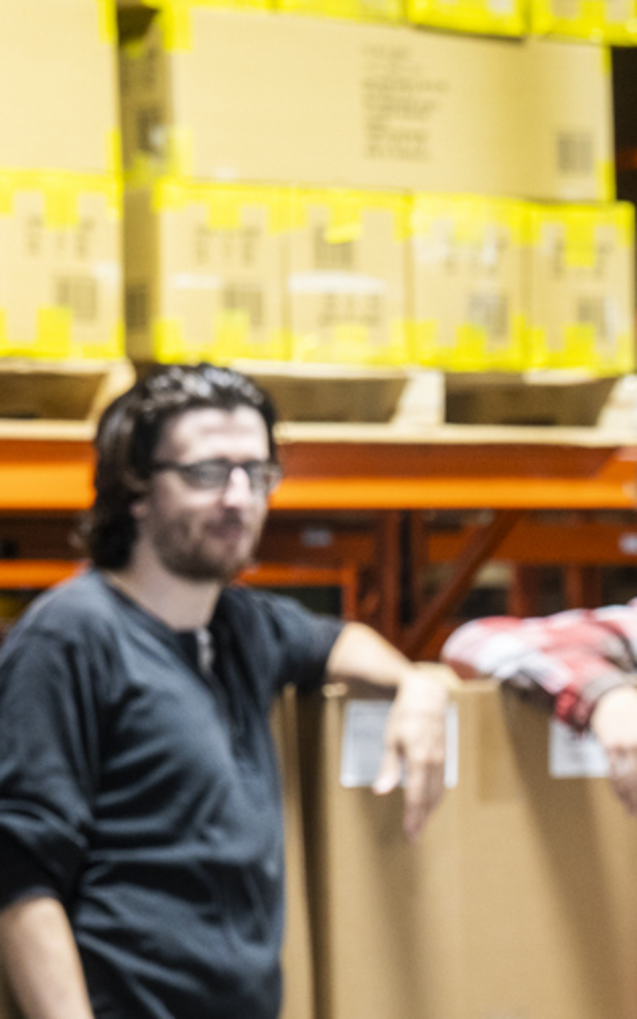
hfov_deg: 9.2
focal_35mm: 140
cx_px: 794
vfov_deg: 14.8
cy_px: 798
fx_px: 3886
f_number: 7.1
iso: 1250
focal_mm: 55
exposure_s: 1/13
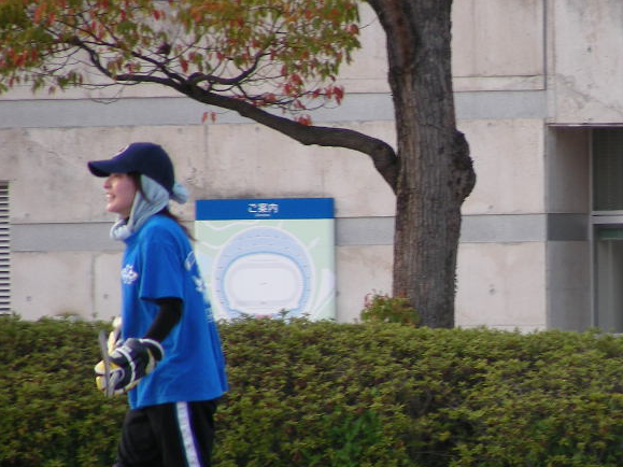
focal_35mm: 672
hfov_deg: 3.0
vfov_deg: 2.2
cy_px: 349
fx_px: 12092
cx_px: 513
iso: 50
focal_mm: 63.3
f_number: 3.5
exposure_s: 1/98.5
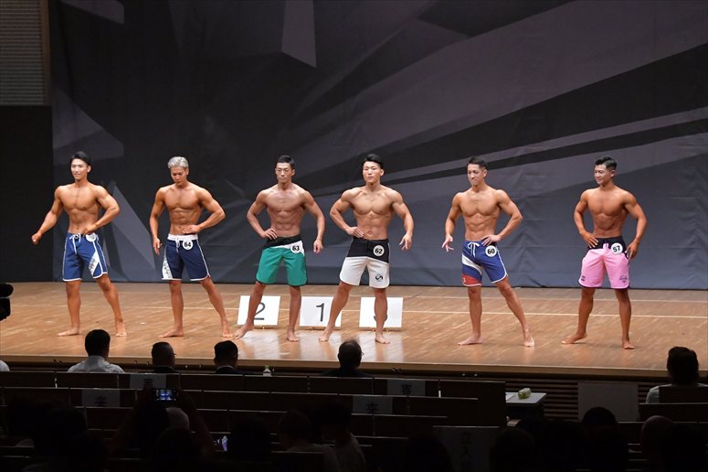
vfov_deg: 11.7
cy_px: 236
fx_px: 2300
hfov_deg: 17.5
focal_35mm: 117
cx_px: 354
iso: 8000
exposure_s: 1/400
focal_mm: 78
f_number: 5.6
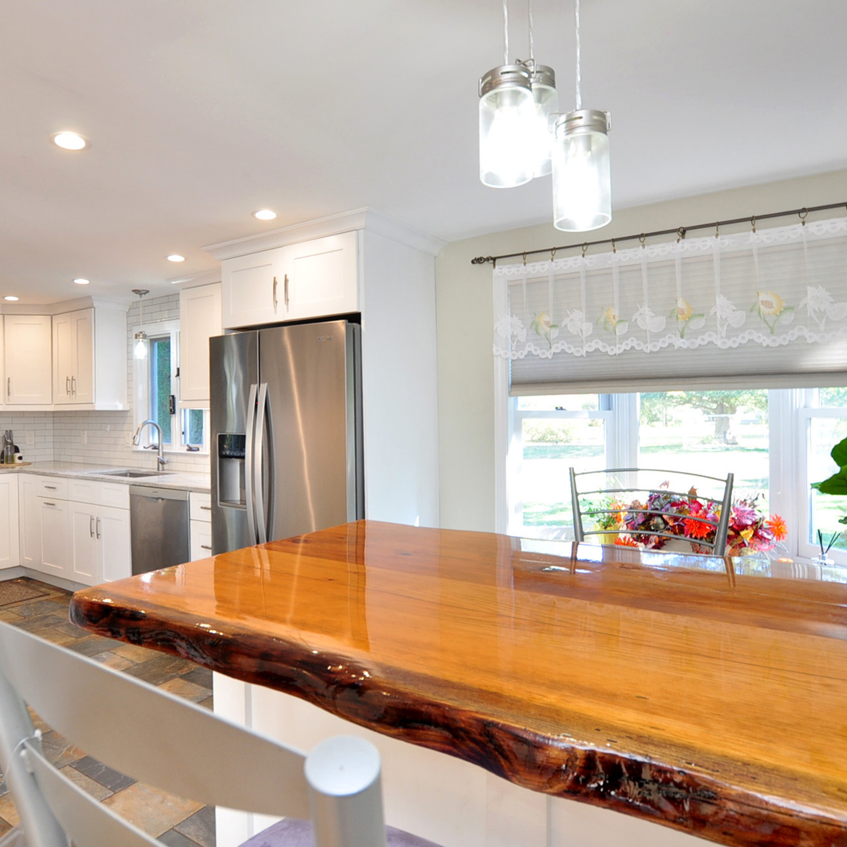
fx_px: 554
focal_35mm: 20
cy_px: 411
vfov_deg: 74.8
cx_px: 352
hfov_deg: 74.2
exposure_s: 1/15
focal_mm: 10
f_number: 5
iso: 200
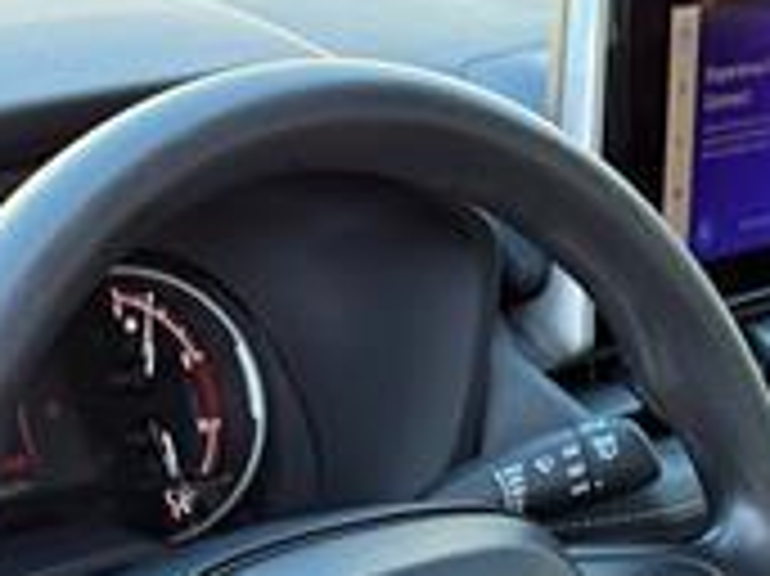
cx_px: 522
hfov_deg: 21.7
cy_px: 958
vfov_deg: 14.8
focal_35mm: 90
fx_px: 2001
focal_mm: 6.76
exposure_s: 1/120
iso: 200
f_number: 1.78
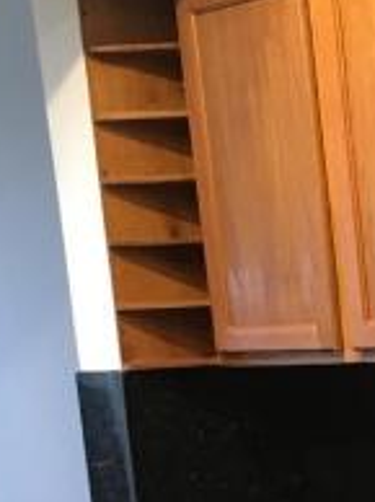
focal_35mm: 115
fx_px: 1665
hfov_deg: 12.2
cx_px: 579
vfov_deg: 16.5
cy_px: 595
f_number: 2.2
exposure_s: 1/20
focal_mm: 4.15
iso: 200
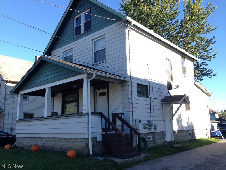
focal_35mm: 33
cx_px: 113
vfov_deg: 42.9
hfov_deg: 55.4
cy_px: 85
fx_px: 215
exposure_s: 1/480
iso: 50
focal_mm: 4.12
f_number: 2.4
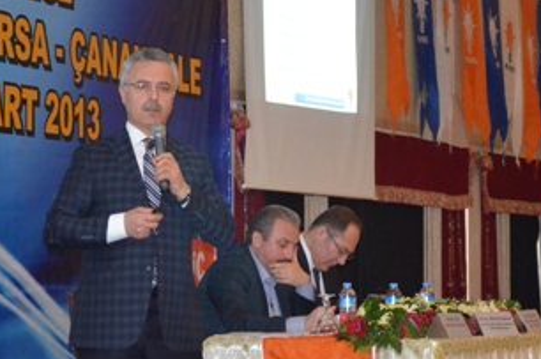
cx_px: 251
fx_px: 2446
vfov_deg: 8.4
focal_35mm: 163
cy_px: 117
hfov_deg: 12.6
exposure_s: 1/60
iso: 3200
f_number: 5.6
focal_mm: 52
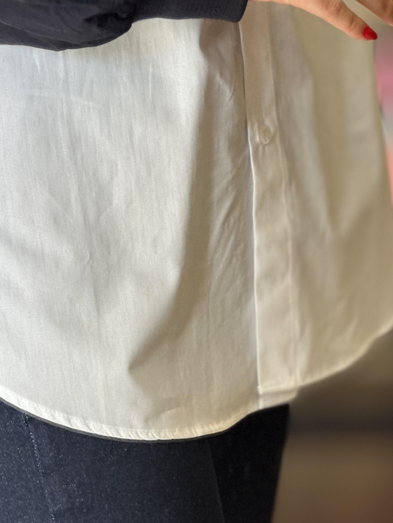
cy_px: 199
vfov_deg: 13.6
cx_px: 84
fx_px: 2195
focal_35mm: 145
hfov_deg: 10.2
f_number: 2.8
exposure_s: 1/121
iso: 125
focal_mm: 9
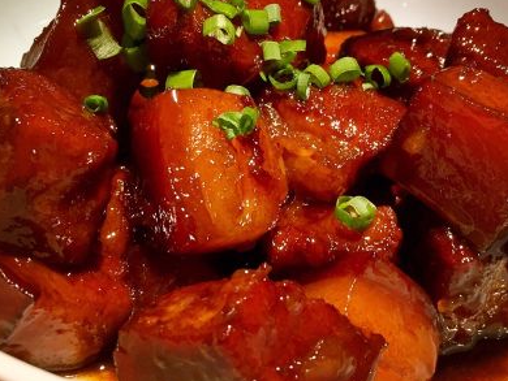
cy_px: 198
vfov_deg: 28.1
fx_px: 764
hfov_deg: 36.8
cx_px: 283
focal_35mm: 52
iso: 64
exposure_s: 1/33
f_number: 2.2
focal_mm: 4.15
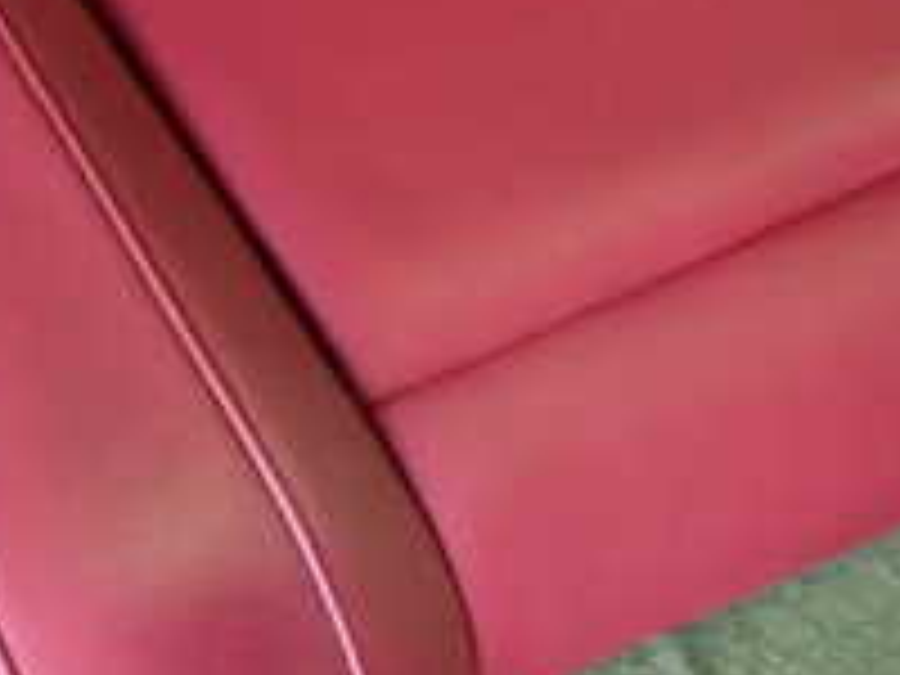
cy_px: 482
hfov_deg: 23.9
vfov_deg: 19.5
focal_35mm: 75
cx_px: -153
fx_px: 1950
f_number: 2
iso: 500
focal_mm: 4.5
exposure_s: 1/30
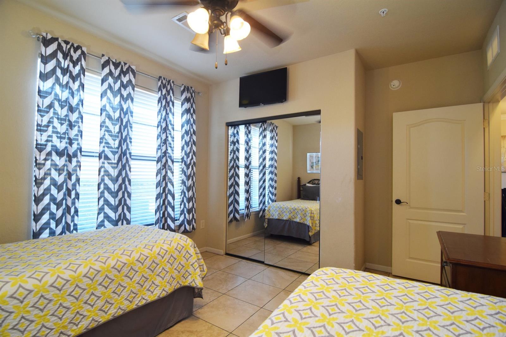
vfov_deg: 72.0
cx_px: 253
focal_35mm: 16
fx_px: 232
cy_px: 168
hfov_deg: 95.0
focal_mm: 11
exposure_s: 1/60
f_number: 4
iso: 560
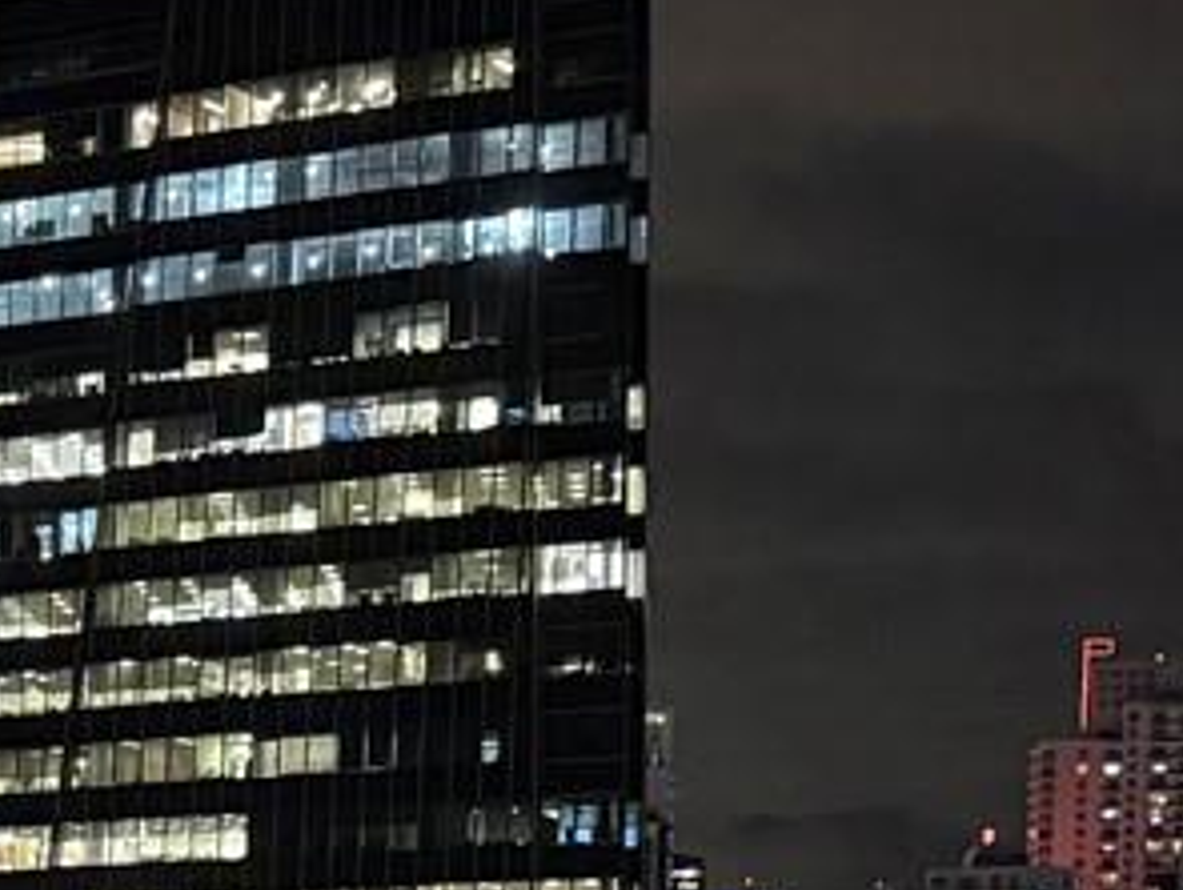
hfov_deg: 14.0
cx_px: -674
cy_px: 1455
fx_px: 4448
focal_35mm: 130
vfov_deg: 10.9
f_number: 1.78
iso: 1250
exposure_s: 1/30
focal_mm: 6.76
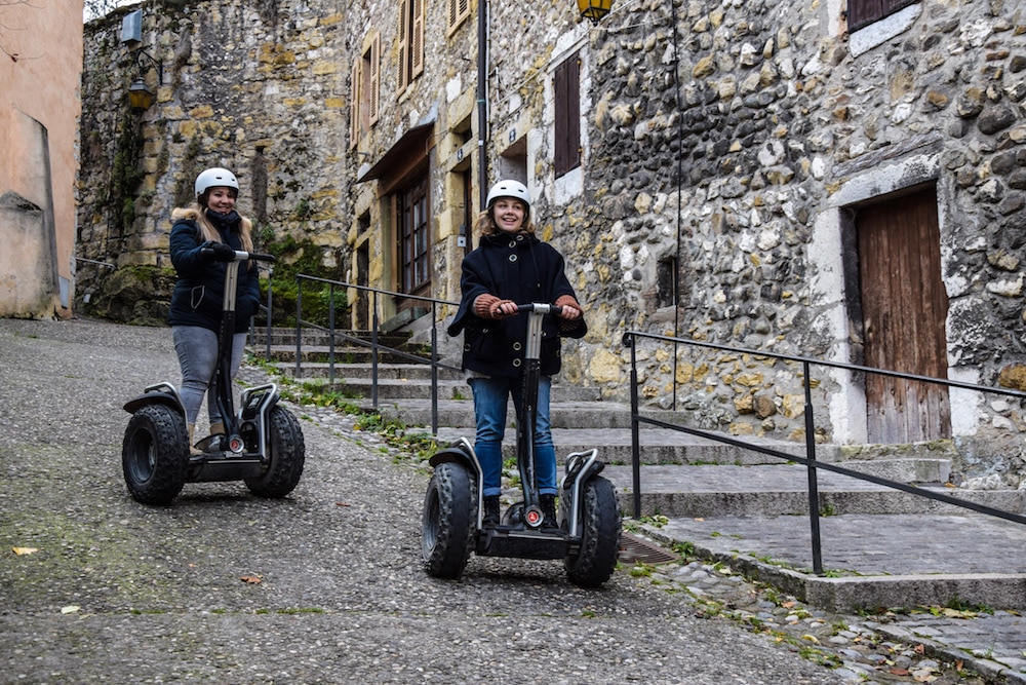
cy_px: 342
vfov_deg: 29.9
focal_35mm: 45
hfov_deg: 43.6
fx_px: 1283
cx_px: 513
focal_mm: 30
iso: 200
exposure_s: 1/60
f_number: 7.1
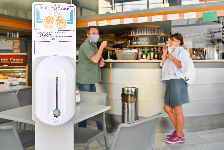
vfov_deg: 41.1
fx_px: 199
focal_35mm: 32
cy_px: 75
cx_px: 112
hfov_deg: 58.7
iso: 1250
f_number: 9
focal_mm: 32
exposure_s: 1/320
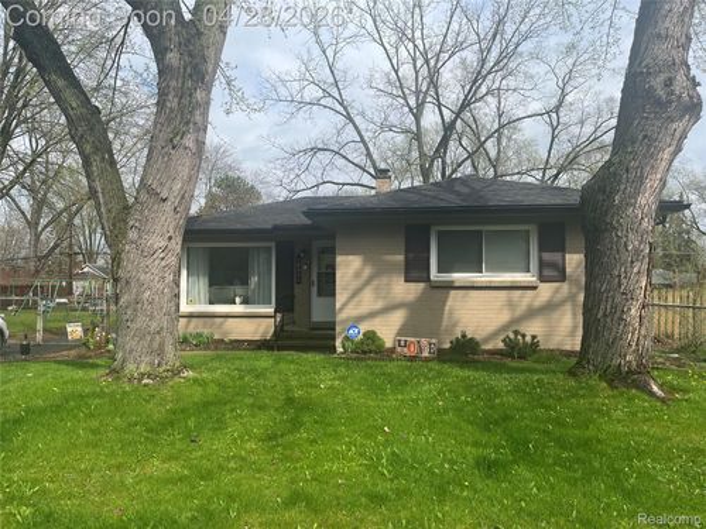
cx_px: 353
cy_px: 264
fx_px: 530
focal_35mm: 26
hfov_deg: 67.3
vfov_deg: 53.1
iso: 50
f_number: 1.6
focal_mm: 5.1
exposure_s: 1/3135
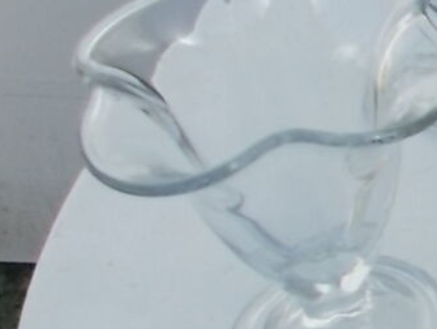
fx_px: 1567
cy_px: 115
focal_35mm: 124
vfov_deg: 12.0
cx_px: 871
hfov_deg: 13.6
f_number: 8
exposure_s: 1/125
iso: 80
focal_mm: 4.6
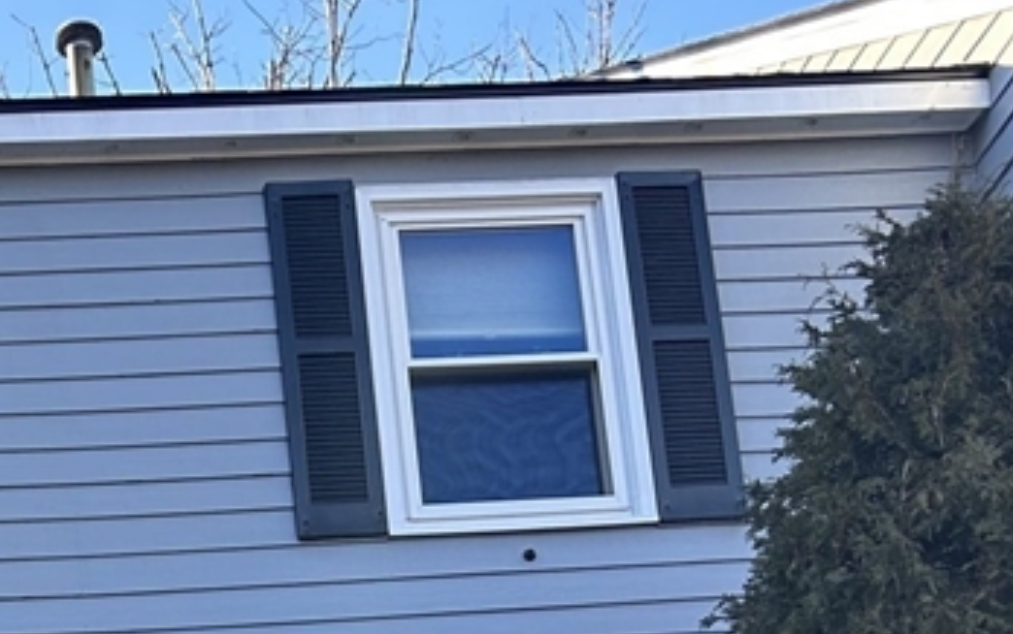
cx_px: 47
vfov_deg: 14.6
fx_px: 2238
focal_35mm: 81
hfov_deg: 24.6
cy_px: 1062
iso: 50
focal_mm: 5.7
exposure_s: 1/499
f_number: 1.5
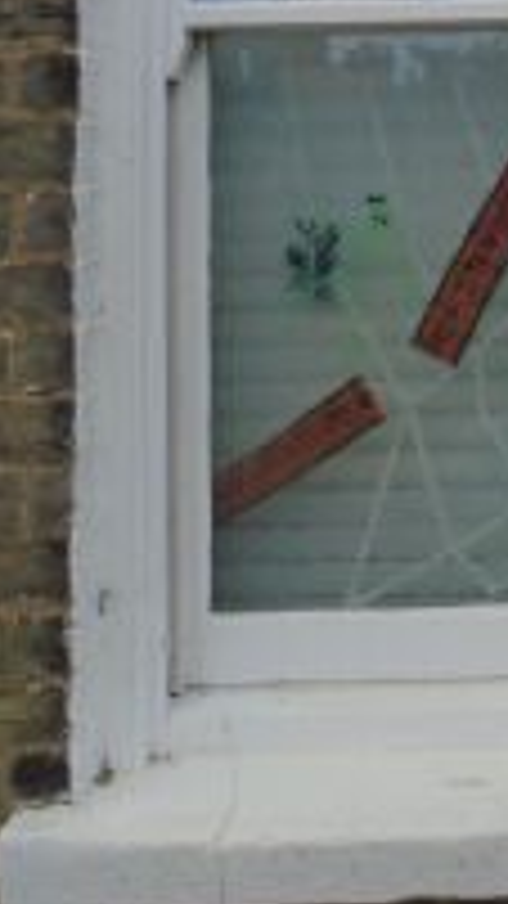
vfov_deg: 34.3
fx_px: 1390
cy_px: 112
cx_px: 650
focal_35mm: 58
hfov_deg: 19.2
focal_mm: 4.6
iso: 100
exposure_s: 1/250
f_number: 3.2
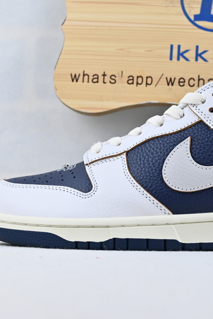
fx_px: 658
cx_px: 180
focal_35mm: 74
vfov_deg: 27.3
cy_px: 160
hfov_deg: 18.2
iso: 100
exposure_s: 1/50
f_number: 5
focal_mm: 32.5
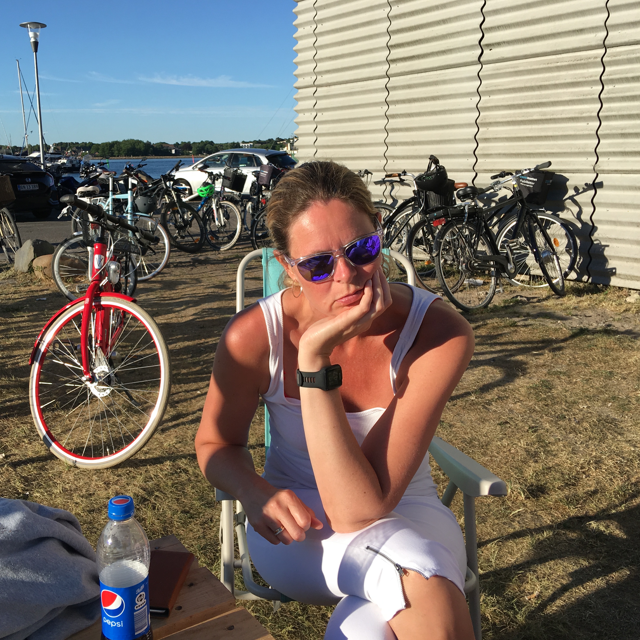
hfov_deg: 46.9
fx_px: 732
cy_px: 318
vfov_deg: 47.2
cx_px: 251
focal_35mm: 35
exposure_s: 1/1282
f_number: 2.2
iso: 25
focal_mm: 4.15
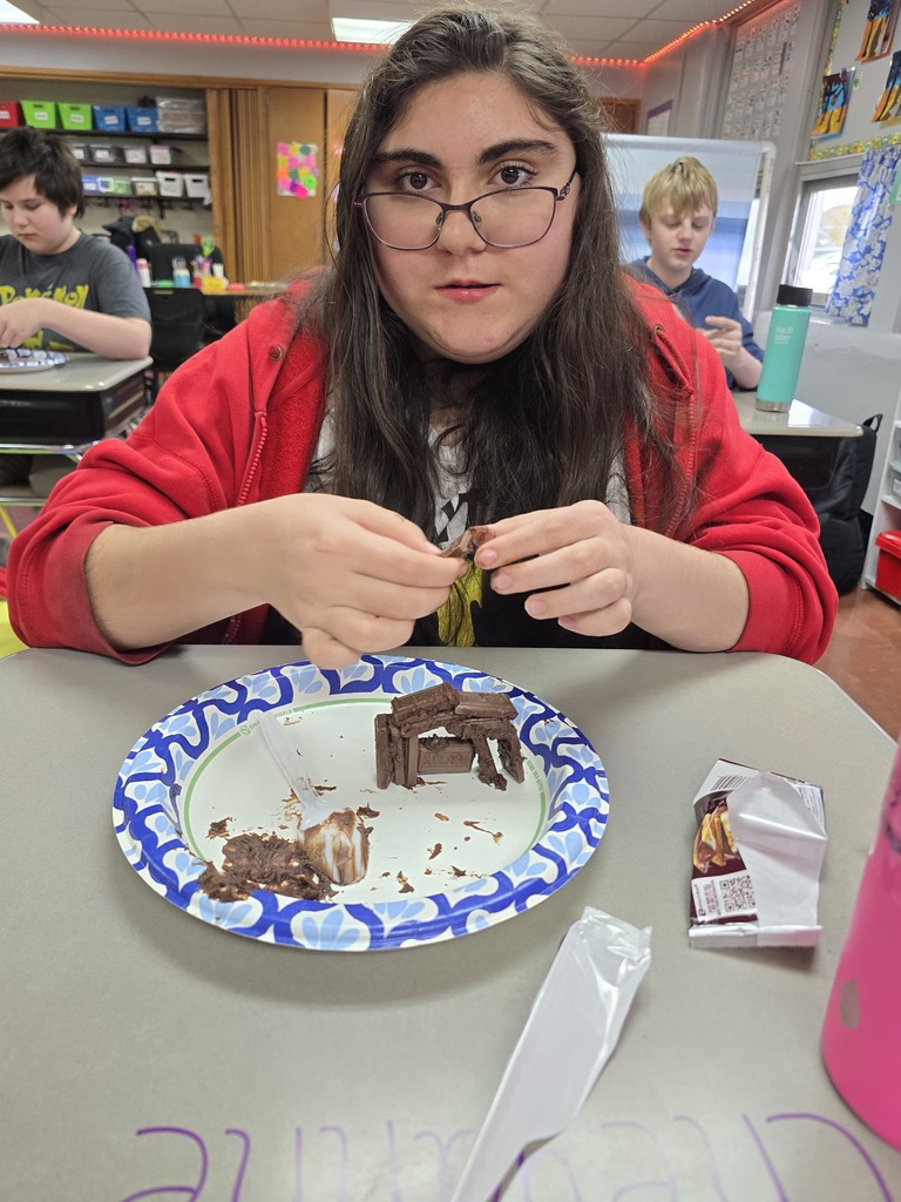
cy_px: 601
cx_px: 450
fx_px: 798
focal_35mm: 23
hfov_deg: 58.9
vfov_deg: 73.9
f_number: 1.7
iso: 250
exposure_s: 1/120
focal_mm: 6.3
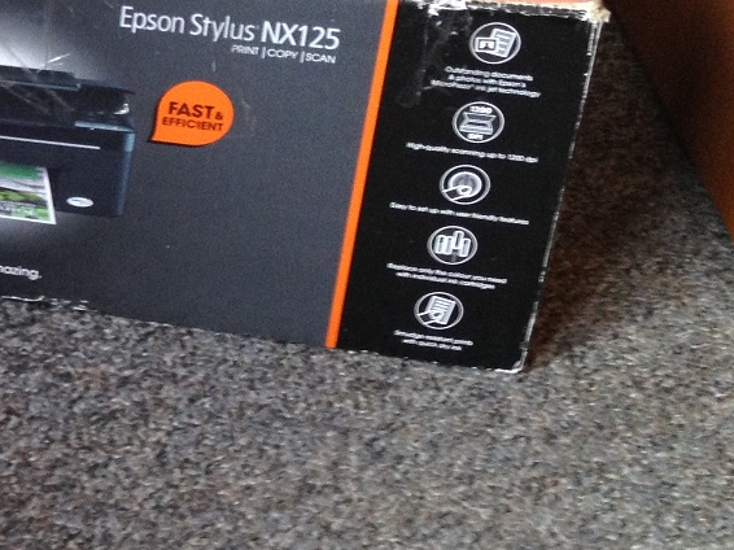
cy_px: 97
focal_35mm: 101
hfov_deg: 18.0
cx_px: -245
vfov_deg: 14.5
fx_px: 2141
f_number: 2.4
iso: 160
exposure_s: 1/20
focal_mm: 4.28
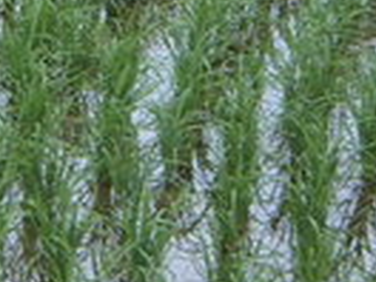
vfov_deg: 8.1
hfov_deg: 10.7
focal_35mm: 180
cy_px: -91
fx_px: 1955
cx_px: -117
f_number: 2.9
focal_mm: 6.2
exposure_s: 1/30
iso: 63
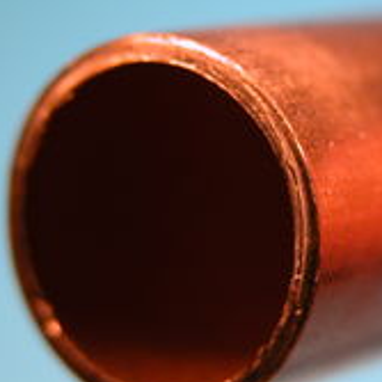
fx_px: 2647
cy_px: 190
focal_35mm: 212
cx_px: 334
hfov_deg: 8.2
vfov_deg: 8.3
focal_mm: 25.4
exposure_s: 1/43.2
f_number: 3.6
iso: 100
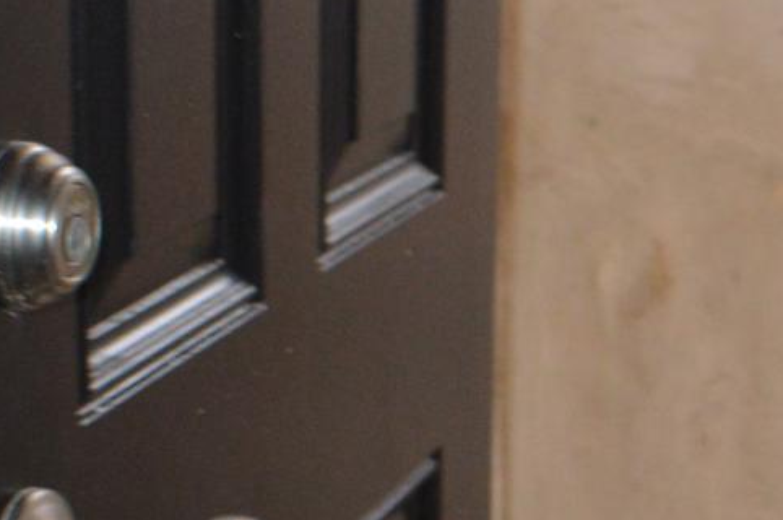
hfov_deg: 12.8
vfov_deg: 8.9
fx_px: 3323
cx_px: 1137
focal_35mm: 153
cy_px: 417
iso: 1000
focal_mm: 24
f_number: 4
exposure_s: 1/60
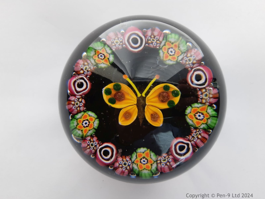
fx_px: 199
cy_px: 100
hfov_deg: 67.3
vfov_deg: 53.1
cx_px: 132
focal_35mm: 26
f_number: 1.7
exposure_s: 1/178
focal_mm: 3.93
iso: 40
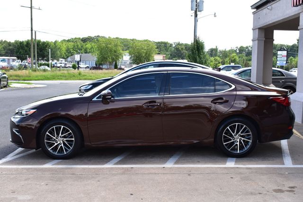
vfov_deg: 29.8
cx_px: 152
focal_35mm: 45
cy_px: 101
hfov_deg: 43.6
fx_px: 379
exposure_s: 1/250
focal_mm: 30
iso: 400
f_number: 10
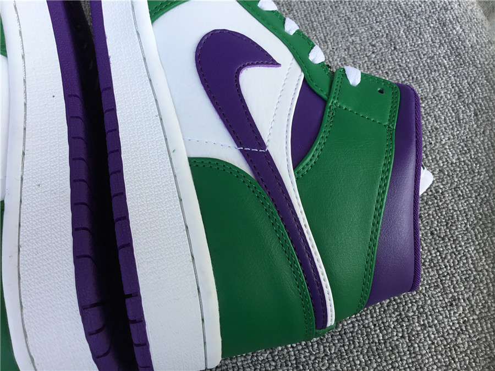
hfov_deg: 58.4
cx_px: 248
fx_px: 443
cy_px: 186
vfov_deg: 45.4
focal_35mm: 31
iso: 25
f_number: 2.4
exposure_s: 1/267
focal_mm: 3.3
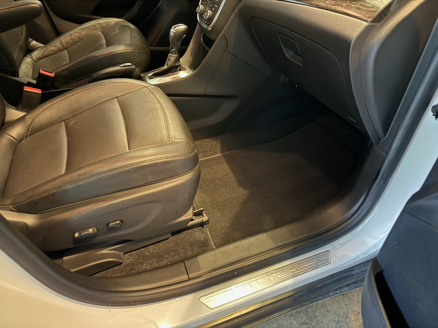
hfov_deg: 71.6
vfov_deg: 56.8
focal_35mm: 24
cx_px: 219
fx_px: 304
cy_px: 164
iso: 1000
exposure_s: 1/9
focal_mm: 6.76
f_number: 1.78
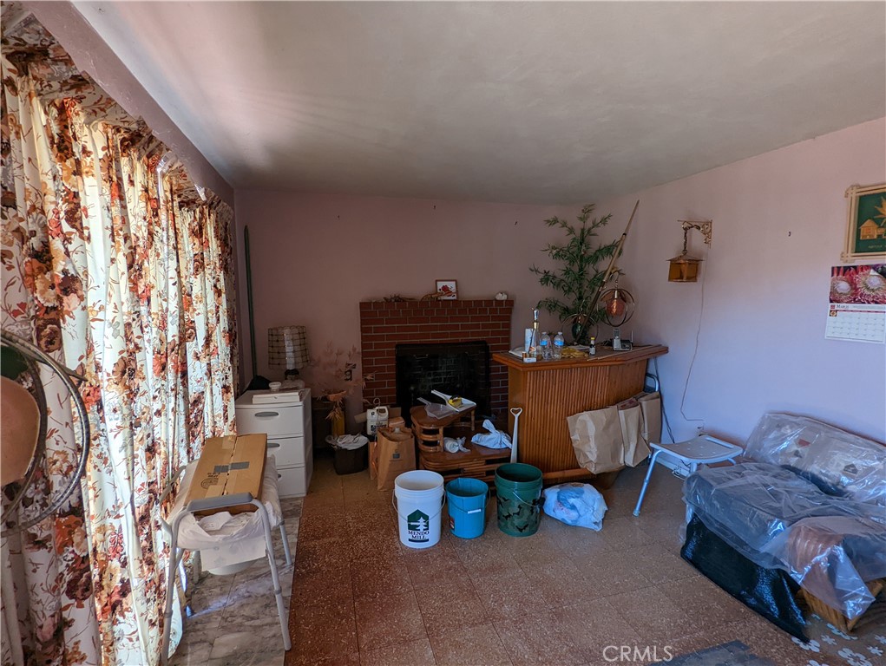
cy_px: 333
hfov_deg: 94.4
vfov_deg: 78.2
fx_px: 410
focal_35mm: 16
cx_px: 443
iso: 159
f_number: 2.2
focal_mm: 2.35
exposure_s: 1/43.6
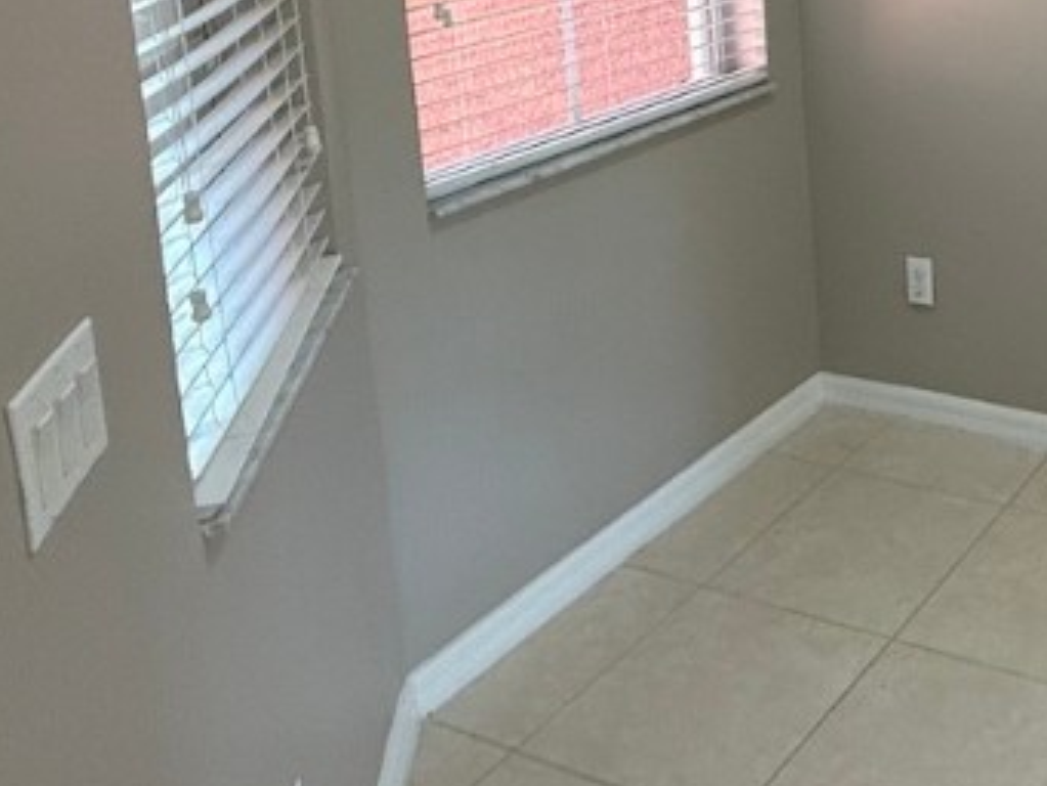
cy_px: -77
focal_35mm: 42
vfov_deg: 30.7
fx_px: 1271
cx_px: 1164
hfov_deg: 37.2
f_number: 2.2
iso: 320
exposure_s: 1/120
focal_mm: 2.22
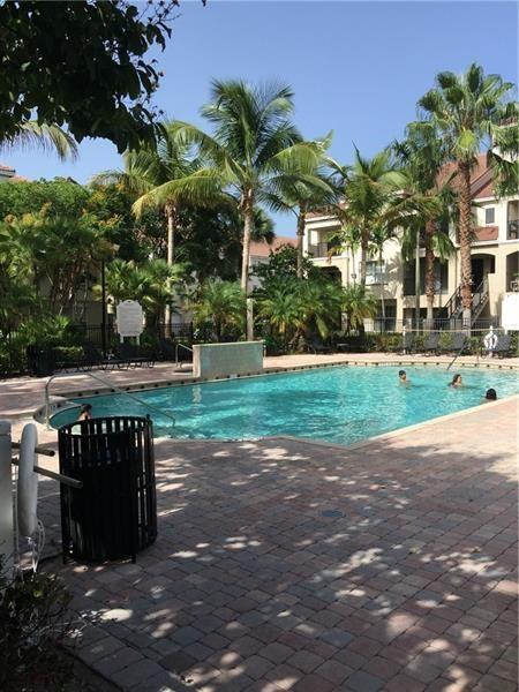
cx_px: 260
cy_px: 346
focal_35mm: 29
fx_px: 580
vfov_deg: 61.7
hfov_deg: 48.2
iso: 32
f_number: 2.2
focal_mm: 4.15
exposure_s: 1/1464
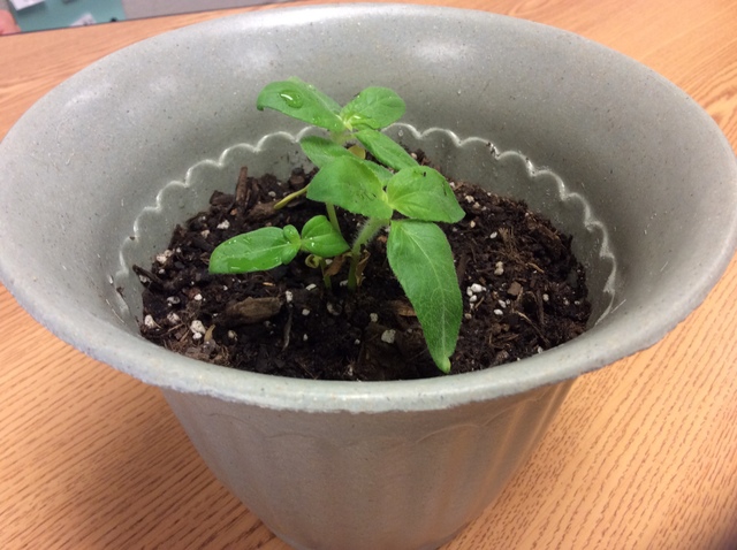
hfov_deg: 56.9
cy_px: 275
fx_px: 680
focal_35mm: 32
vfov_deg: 44.1
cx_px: 368
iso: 80
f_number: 2.4
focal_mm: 3.3
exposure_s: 1/24
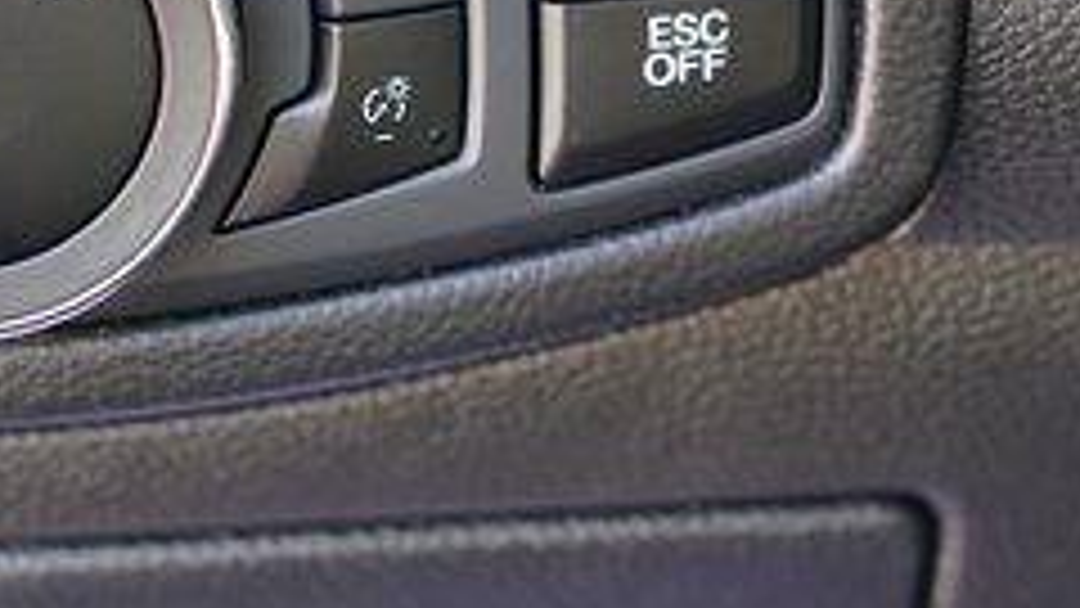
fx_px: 3121
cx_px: 238
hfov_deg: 19.5
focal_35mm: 109
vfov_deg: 11.0
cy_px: 29
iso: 400
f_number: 4
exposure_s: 1/60
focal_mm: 39
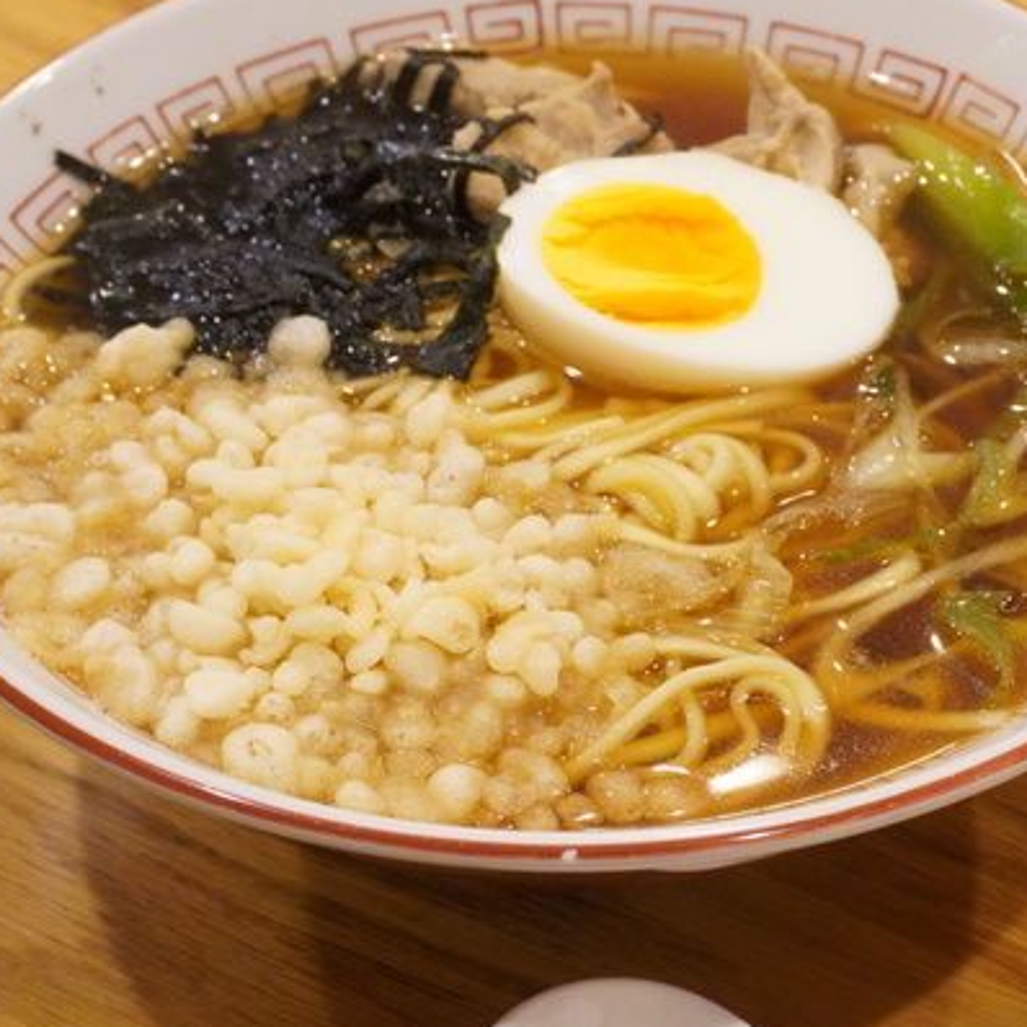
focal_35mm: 74
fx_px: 2484
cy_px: 454
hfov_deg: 23.2
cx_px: 717
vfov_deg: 23.3
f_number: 11
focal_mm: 34
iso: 6400
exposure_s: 1/40
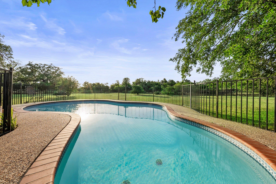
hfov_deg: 112.6
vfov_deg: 90.1
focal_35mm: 12
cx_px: 138
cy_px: 92
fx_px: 92
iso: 160
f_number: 11
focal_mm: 12
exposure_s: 1/160
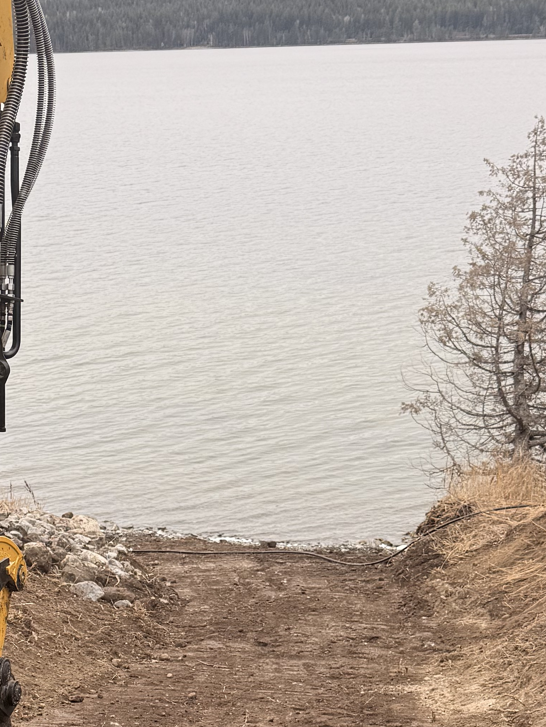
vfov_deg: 27.7
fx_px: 1409
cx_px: 163
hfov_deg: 21.8
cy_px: 683
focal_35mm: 67
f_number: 1.78
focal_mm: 6.76
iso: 80
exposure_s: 1/310
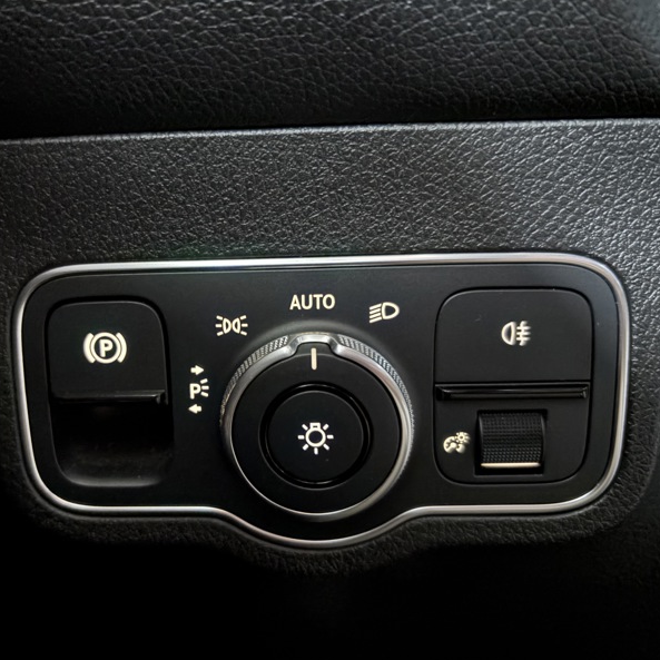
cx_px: 266
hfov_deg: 52.2
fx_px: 669
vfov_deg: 52.5
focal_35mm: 31
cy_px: 332
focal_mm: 5.96
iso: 3200
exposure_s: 1/2
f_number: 1.6
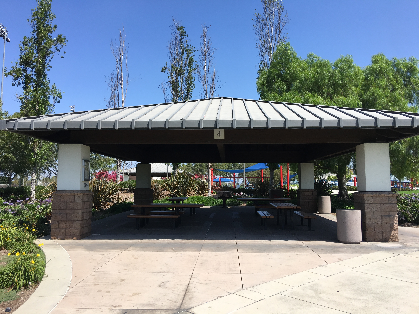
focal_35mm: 29
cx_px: 210
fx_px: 351
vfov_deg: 48.2
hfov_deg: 61.7
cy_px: 157
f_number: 2.2
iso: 25
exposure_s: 1/1350
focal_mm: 4.15
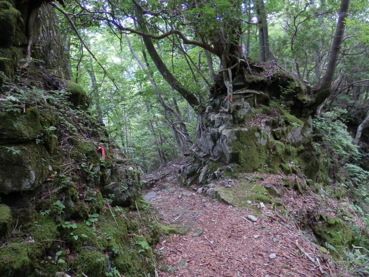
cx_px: 184
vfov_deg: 54.9
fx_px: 266
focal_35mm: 25
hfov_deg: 69.4
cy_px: 138
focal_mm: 4.5
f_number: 3
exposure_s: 1/30
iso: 200
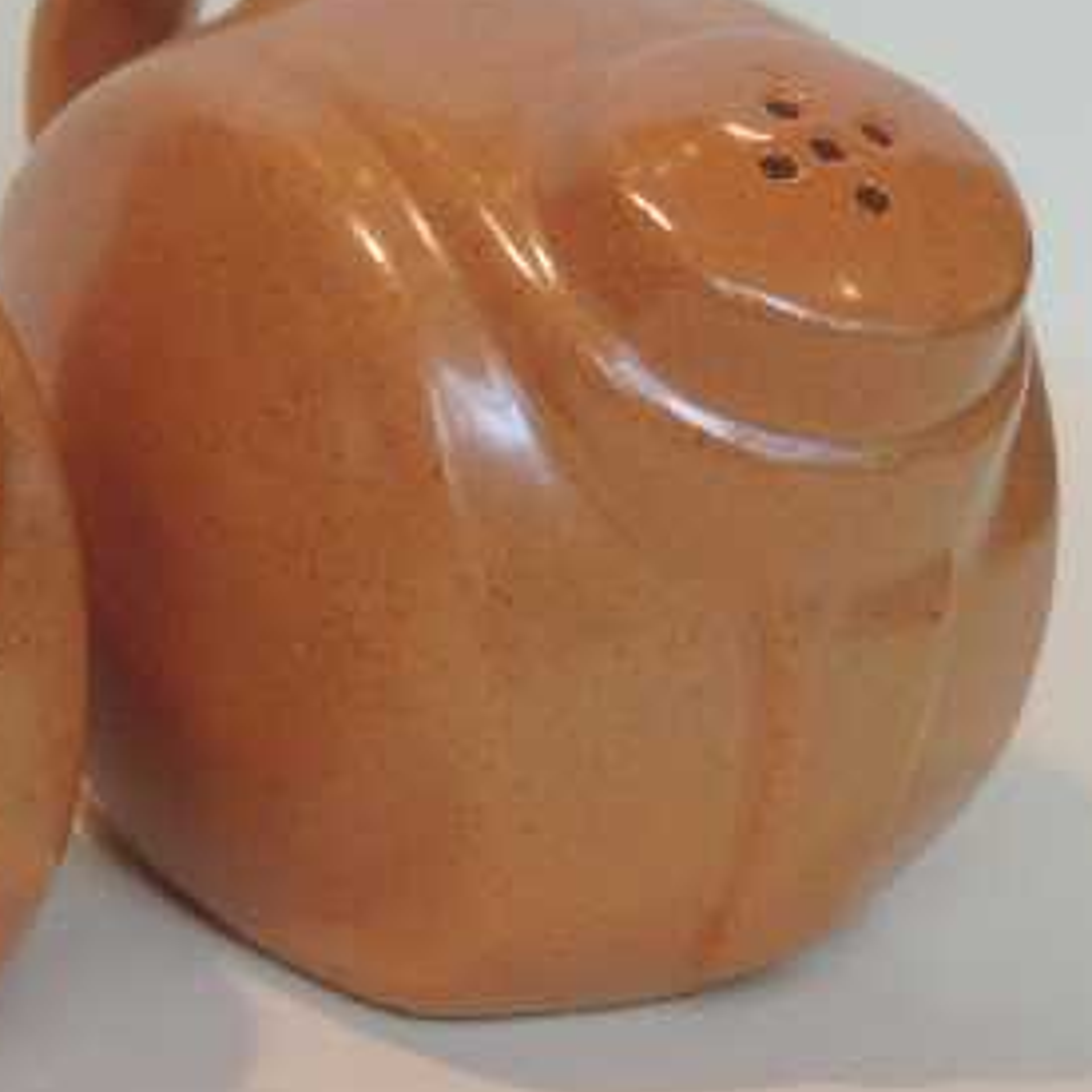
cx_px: 4
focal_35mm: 144
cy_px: 421
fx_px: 5139
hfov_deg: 12.0
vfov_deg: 12.1
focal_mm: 12.4
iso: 400
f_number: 3.9
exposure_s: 1/30
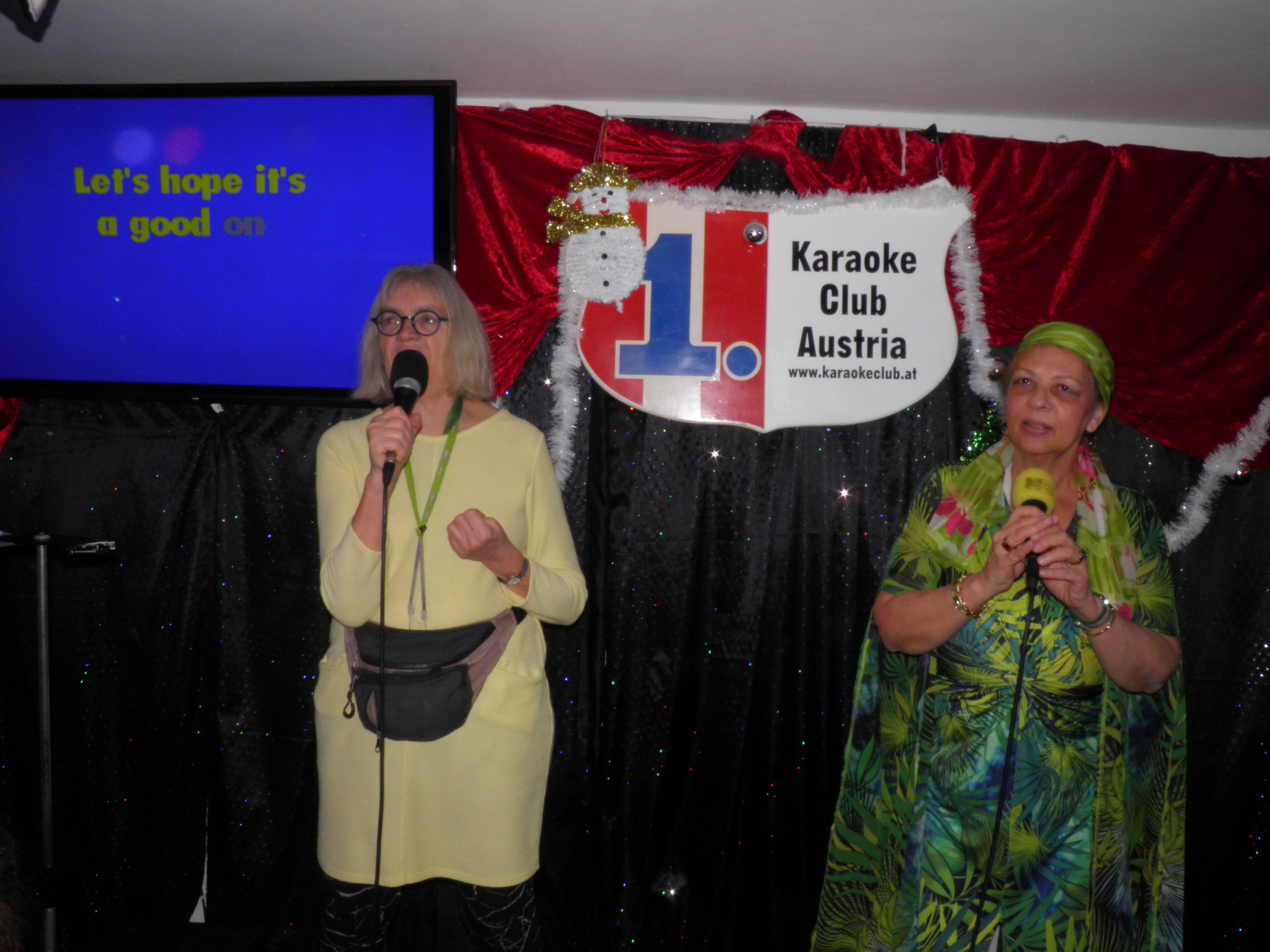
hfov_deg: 63.4
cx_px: 635
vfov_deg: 49.7
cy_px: 476
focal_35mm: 28
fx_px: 1027
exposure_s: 1/30
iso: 125
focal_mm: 4.9
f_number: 8
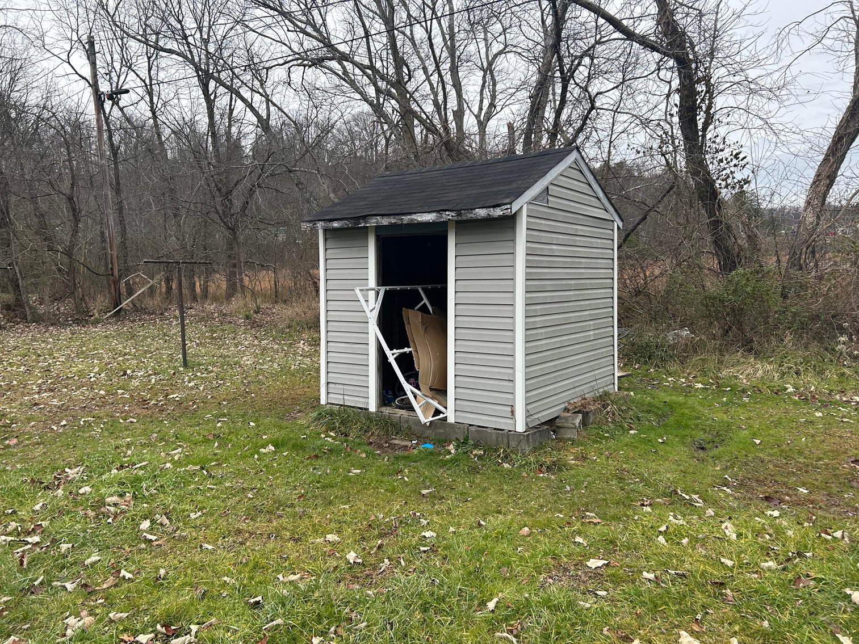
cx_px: 430
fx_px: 645
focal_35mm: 26
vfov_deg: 53.1
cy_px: 322
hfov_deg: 67.3
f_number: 1.5
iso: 50
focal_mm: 5.7
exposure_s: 1/407
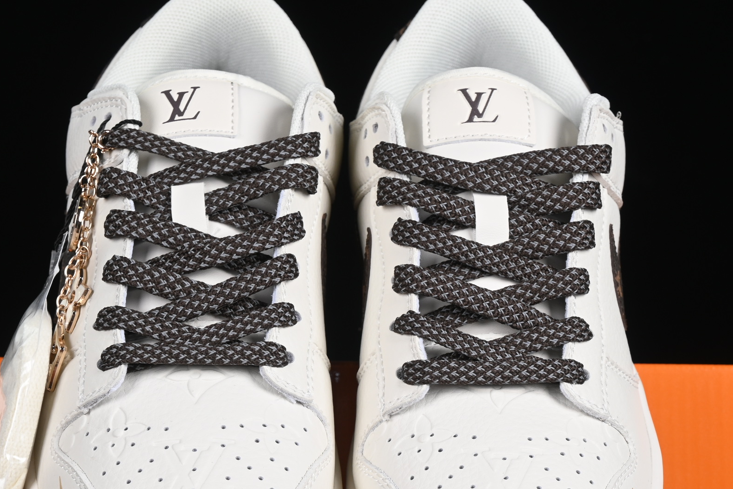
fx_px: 2688
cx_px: 342
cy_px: 408
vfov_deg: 10.4
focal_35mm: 132
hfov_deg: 15.5
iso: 160
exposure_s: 1/80
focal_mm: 50
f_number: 8
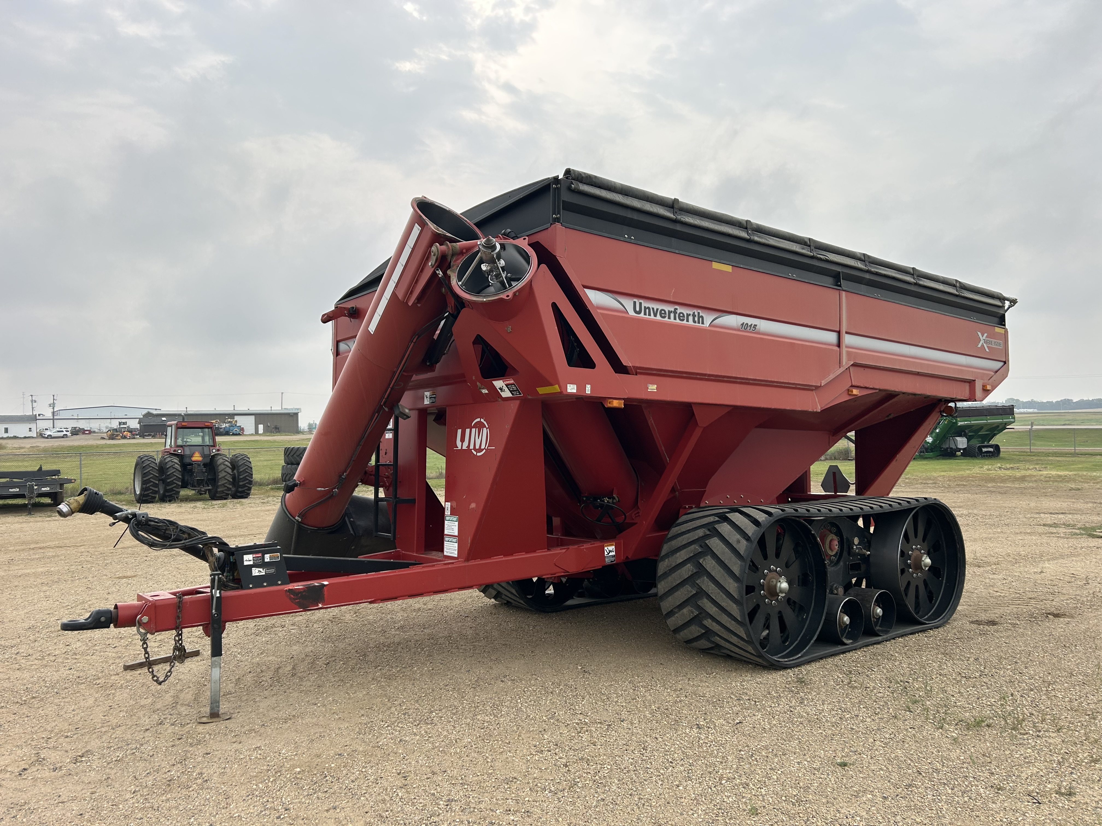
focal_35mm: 26
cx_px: 551
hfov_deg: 67.3
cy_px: 413
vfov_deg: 53.1
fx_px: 828
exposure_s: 1/2513
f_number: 1.5
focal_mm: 5.7
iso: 50
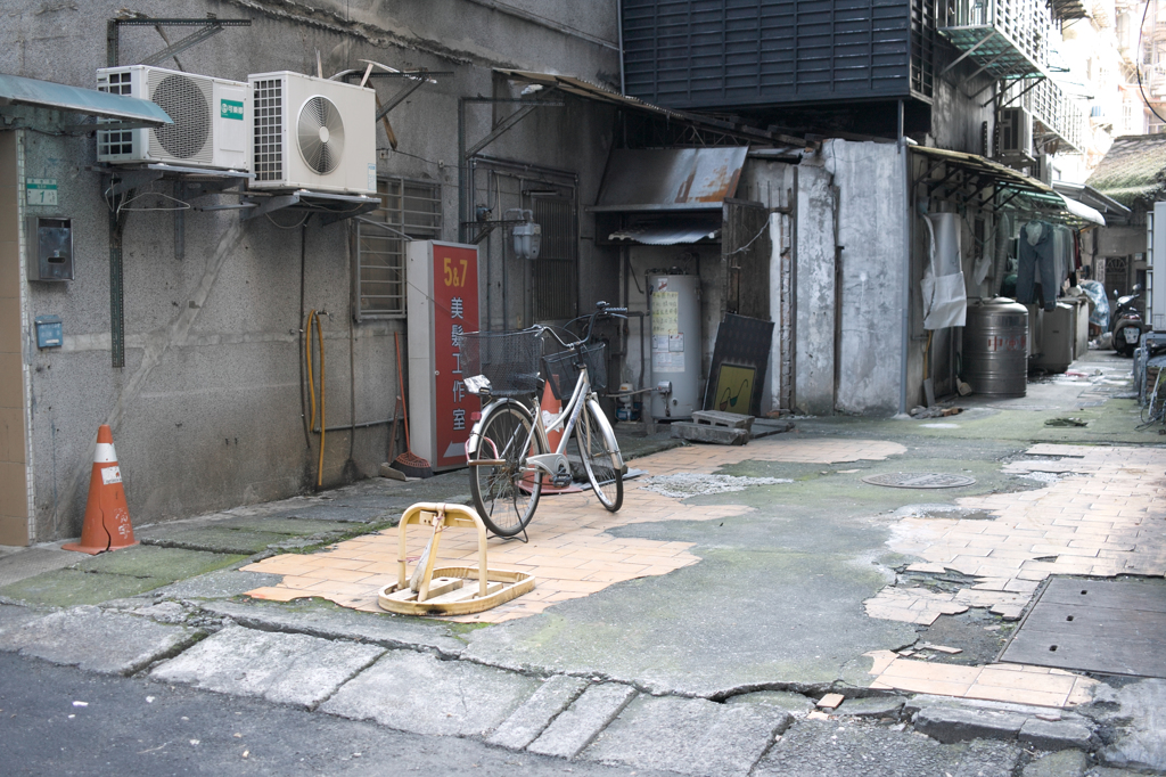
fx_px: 1327
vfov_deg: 32.6
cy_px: 388
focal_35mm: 41
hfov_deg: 47.4
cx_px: 583
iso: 200
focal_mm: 24.2
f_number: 2.8
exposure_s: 1/30
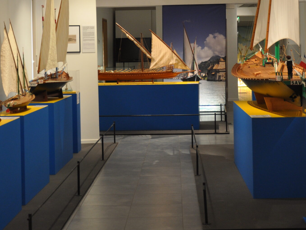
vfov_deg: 19.2
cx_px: 173
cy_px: 55
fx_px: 672
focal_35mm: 76
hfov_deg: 25.6
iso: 500
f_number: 4
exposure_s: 1/15
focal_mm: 28
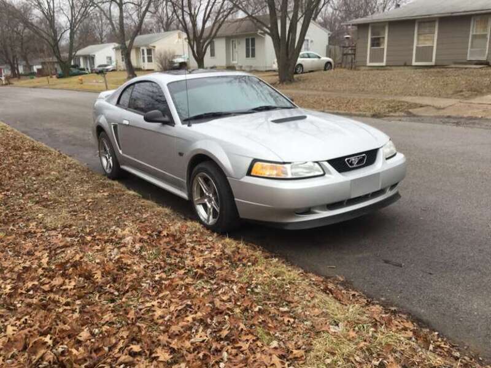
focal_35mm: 31
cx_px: 246
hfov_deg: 58.4
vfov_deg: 45.4
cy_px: 184
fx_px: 440
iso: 25
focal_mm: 3.3
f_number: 2.4
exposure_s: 1/127
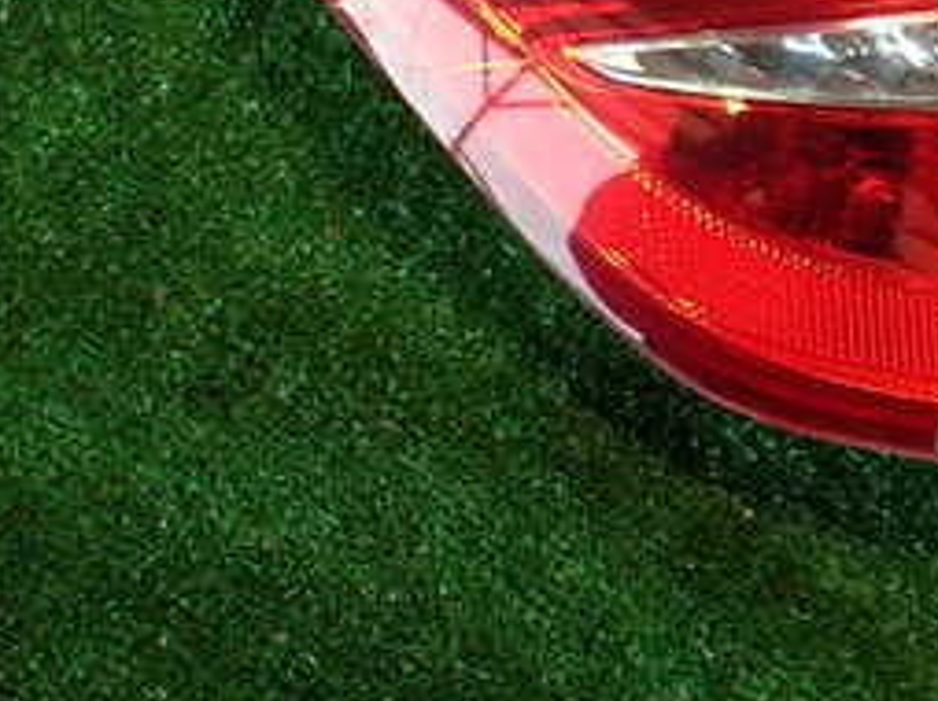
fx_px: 1922
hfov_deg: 26.1
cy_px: -52
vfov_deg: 19.9
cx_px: 920
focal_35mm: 71
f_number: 2.3
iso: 160
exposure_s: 1/60
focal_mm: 5.4
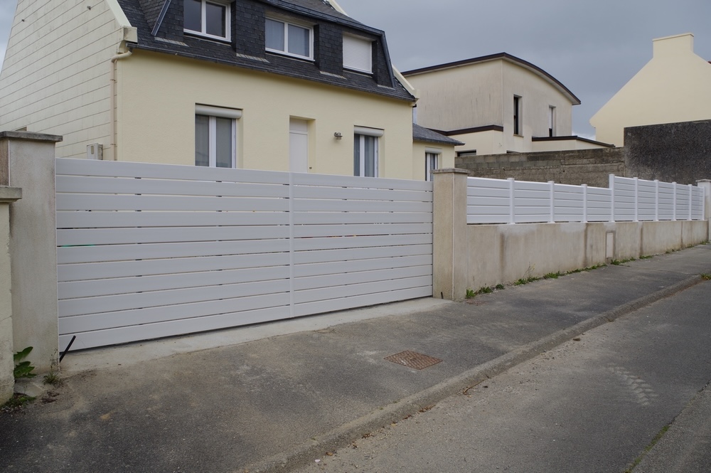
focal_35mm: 32
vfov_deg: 41.2
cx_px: 356
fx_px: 629
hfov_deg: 58.9
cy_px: 236
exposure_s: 1/100
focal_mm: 21.25
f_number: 8
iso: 100
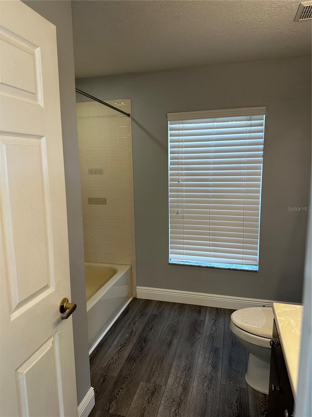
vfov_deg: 71.6
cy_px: 208
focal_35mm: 24
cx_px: 156
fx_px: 288
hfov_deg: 56.8
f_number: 1.78
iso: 125
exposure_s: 1/120
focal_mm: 6.86
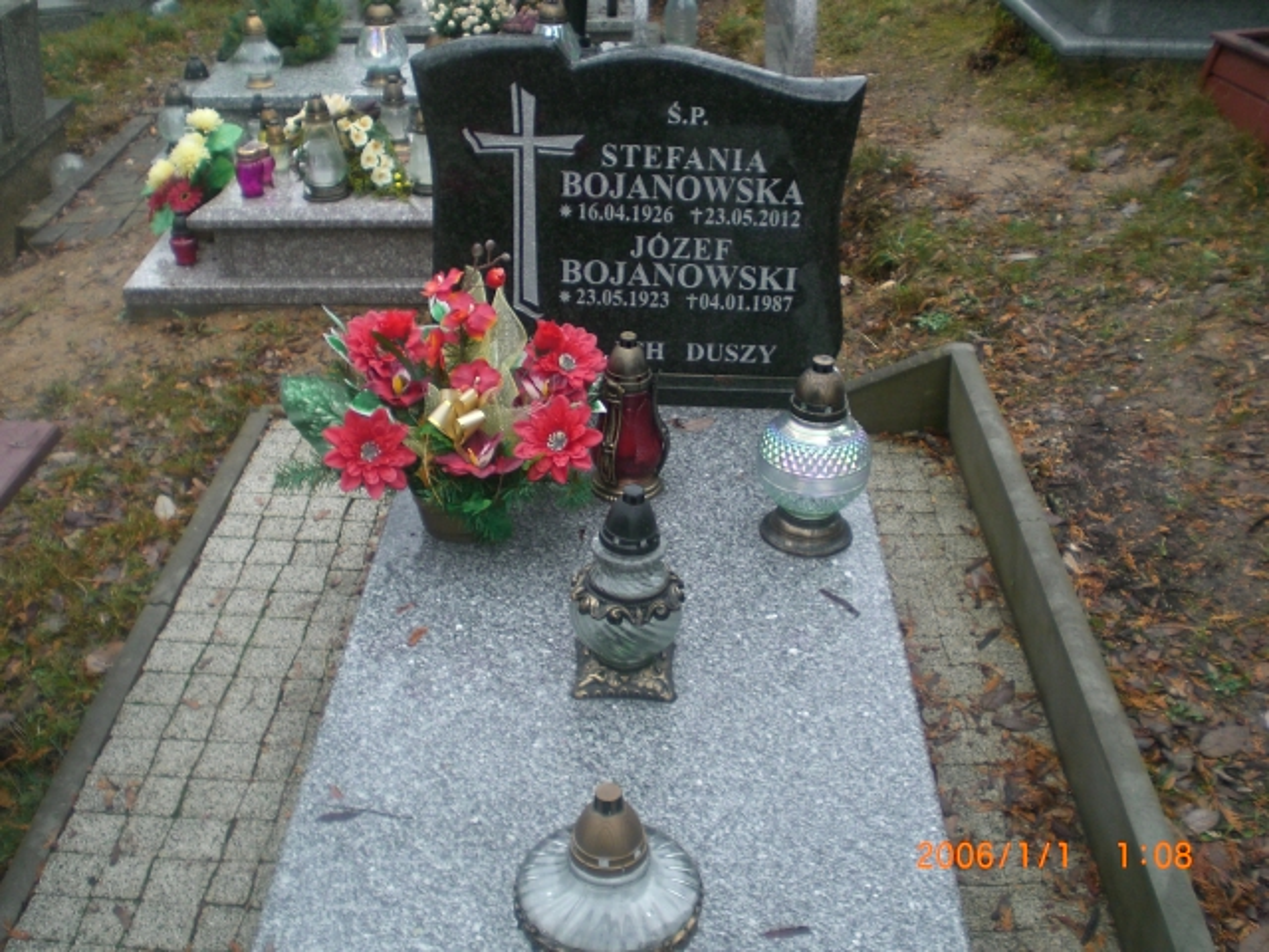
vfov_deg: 37.7
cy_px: 476
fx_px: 1393
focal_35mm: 38
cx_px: 634
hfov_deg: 49.0
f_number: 3.1
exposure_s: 1/80
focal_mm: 6.3
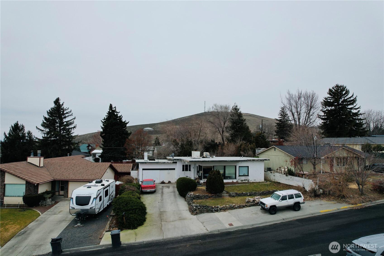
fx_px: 235
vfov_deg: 57.2
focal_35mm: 22
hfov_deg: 78.6
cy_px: 128
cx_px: 192
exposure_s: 1/60
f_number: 2.8
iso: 100
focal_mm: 8.38
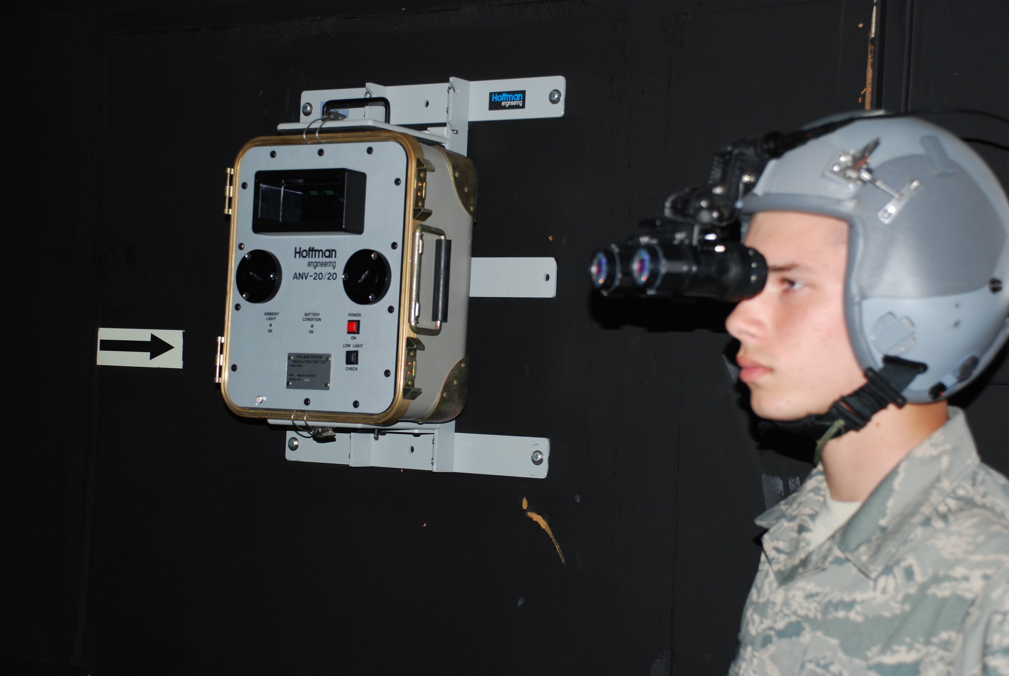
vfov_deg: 19.0
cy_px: 338
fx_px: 2020
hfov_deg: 28.0
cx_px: 504
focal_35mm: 72
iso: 200
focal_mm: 48
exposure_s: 1/60
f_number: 4.8
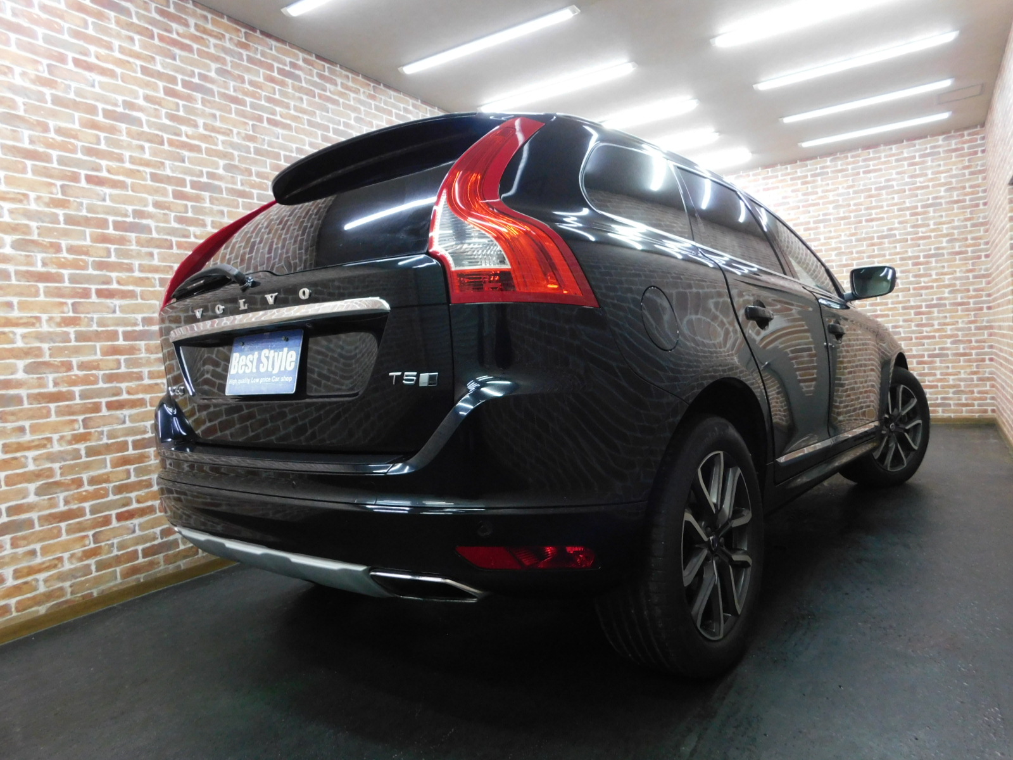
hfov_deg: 73.9
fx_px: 673
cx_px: 506
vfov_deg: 58.9
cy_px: 380
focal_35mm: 23
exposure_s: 1/30
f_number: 3
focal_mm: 4
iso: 400
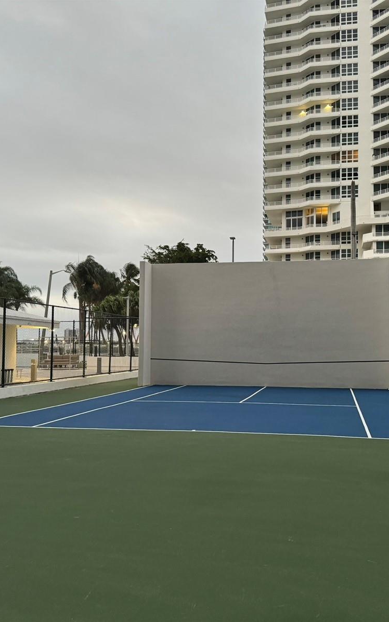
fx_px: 577
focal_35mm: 34
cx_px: 231
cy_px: 311
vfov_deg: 56.7
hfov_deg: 37.1
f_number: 1.78
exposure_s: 1/60
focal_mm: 6.86
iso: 320
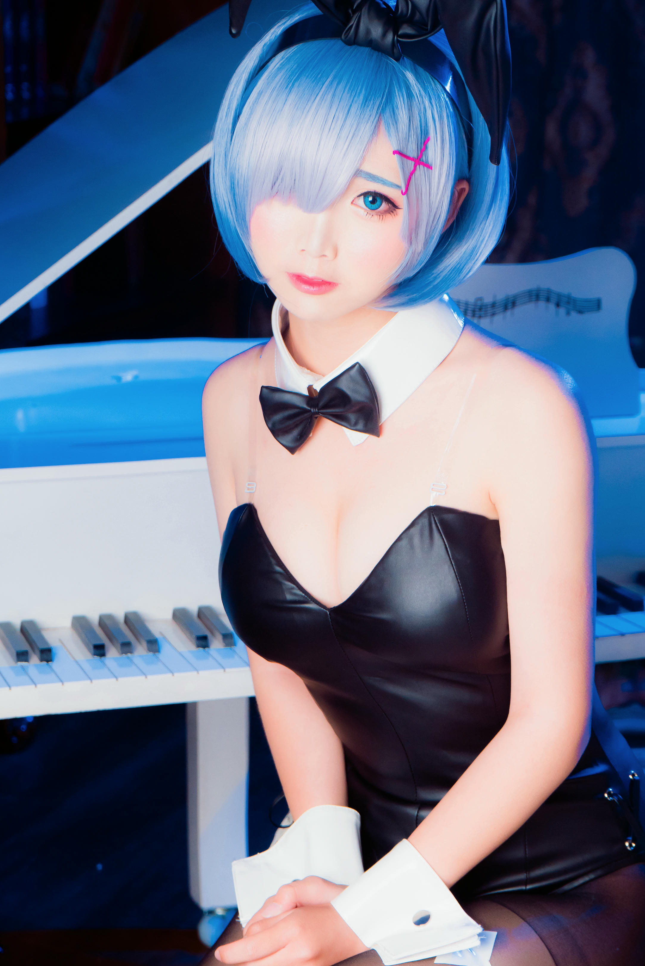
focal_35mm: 81
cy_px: 485
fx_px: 2176
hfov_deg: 16.8
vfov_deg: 25.1
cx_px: 384
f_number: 7.1
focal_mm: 66
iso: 1600
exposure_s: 1/80
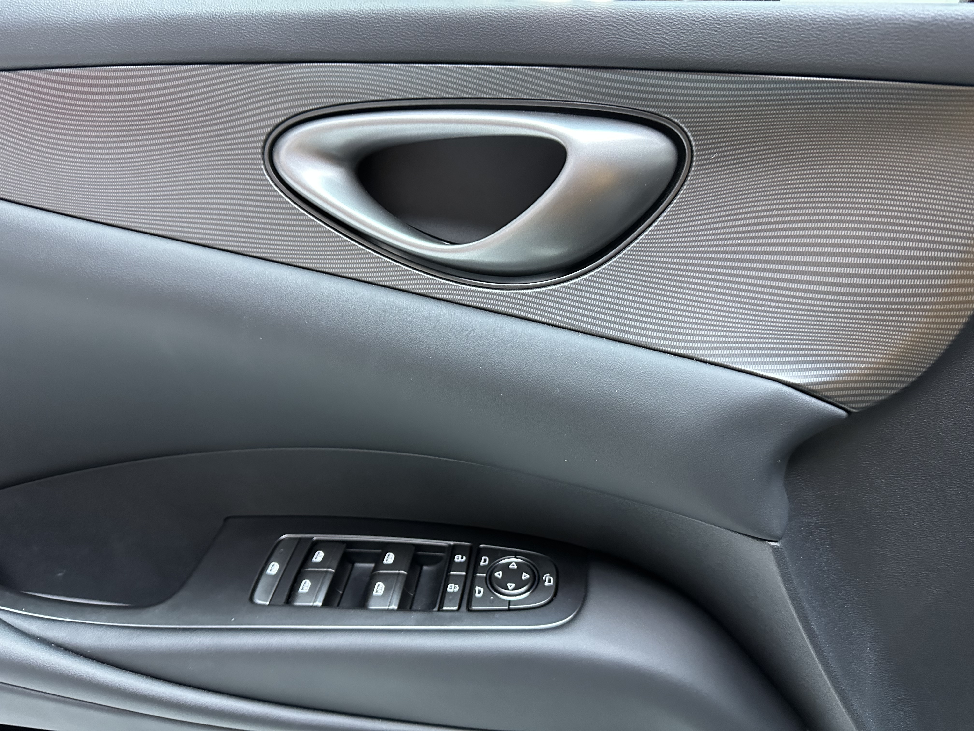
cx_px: 487
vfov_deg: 56.8
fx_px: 675
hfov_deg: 71.6
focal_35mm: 24
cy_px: 366
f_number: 1.78
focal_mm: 6.86
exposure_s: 1/50
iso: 640
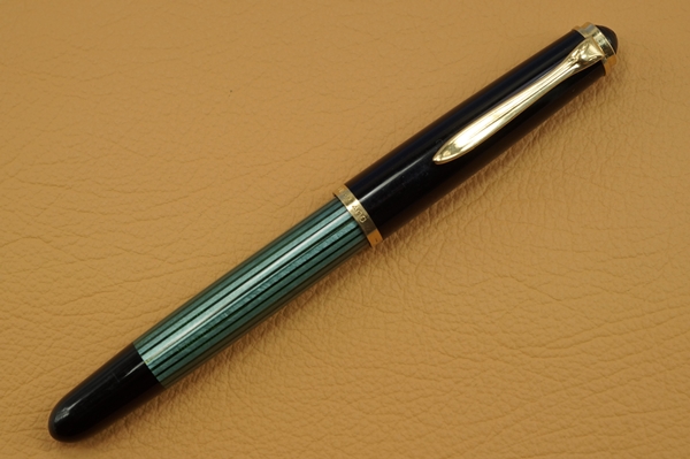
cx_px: 345
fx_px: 1436
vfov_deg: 18.2
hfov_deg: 27.0
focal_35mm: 75
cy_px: 230
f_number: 8
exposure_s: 1/160
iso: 400
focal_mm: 50
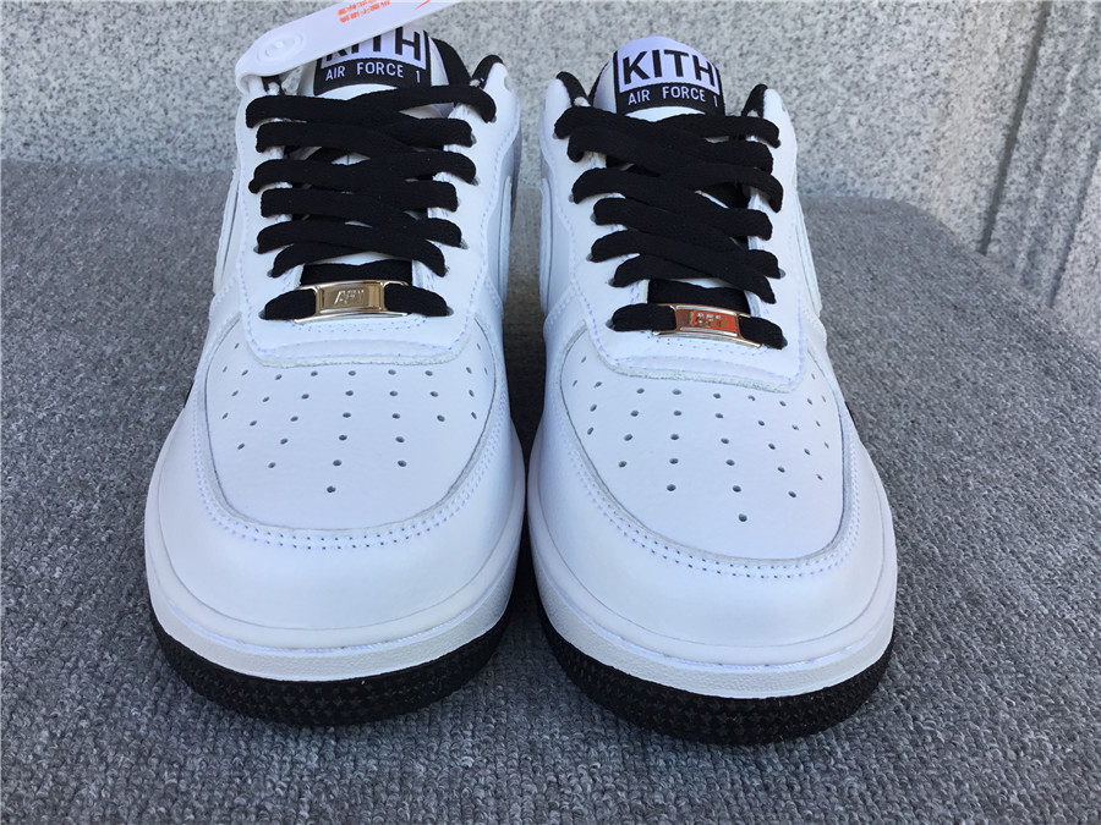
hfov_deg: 58.4
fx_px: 986
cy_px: 412
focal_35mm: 31
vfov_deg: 45.4
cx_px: 550
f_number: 2.4
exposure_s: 1/220
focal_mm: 3.3
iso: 25
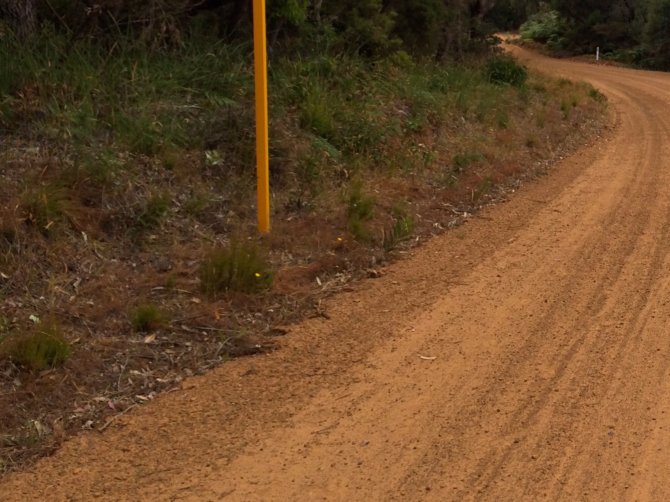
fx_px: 1045
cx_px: 616
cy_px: 156
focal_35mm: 54
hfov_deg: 33.5
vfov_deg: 26.8
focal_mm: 4.15
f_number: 2.2
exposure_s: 1/1140
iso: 32
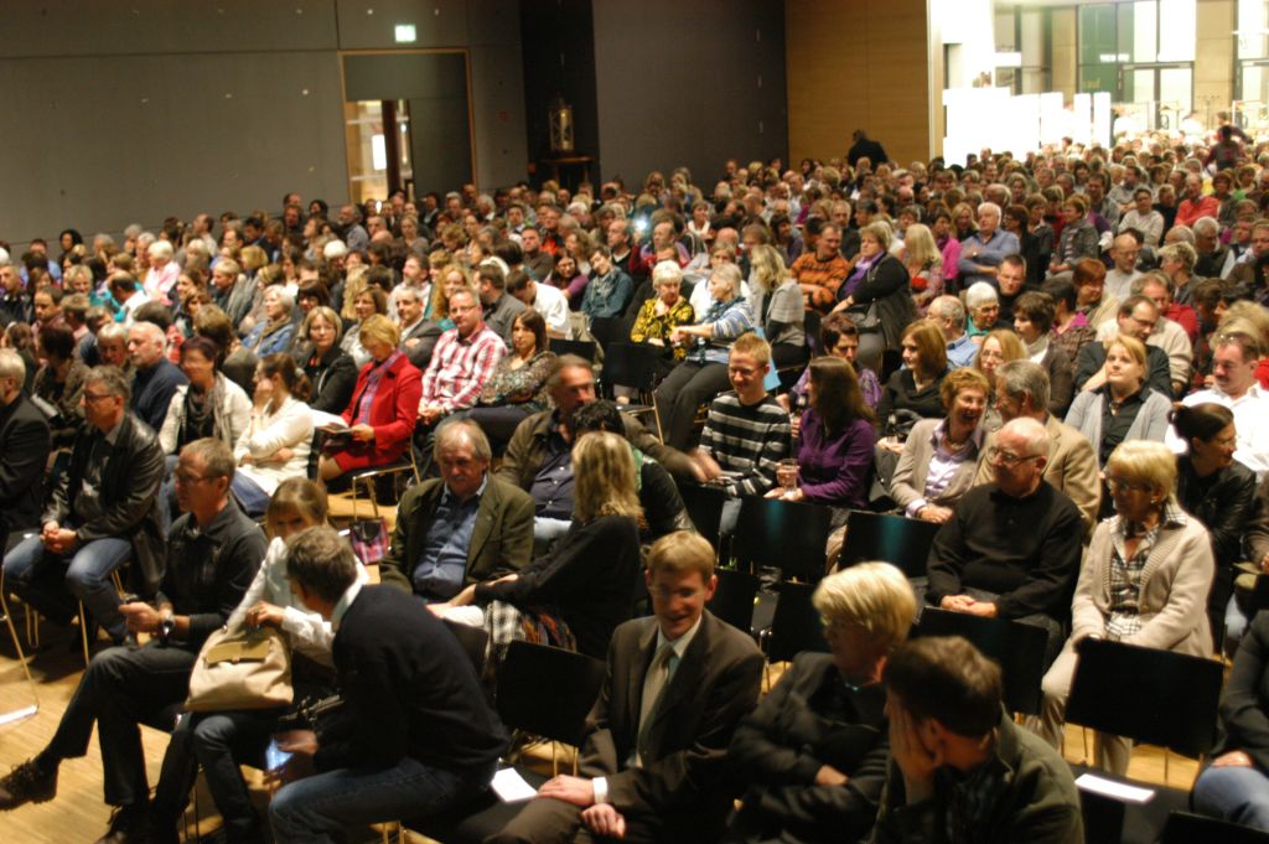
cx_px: 634
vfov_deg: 31.8
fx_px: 1479
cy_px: 422
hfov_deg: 46.4
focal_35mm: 42
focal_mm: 28
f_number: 2.8
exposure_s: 1/8
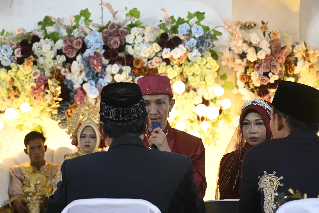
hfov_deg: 24.5
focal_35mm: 83
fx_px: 735
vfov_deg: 16.5
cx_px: 166
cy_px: 109
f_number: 4.5
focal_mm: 50
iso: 3200
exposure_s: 1/125
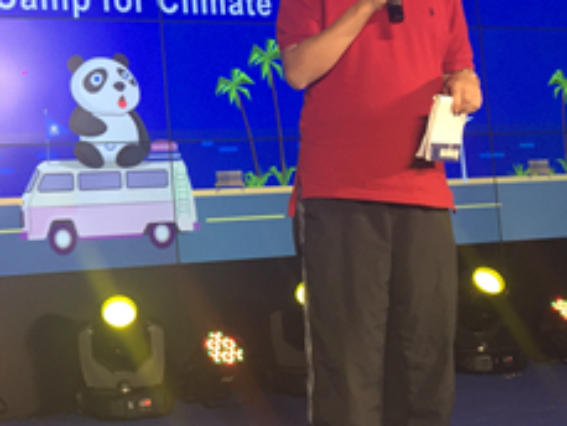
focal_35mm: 76
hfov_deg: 24.1
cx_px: -40
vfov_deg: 19.2
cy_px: 84
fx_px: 1246
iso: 40
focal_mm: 4.15
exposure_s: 1/50
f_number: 2.2
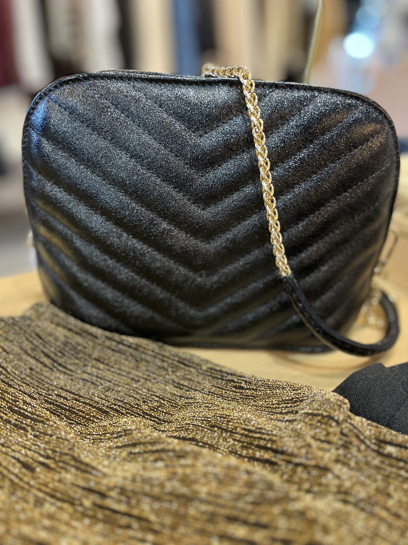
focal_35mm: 26
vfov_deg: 67.3
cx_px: 204
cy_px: 272
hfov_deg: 53.1
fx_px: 409
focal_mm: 5.1
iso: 400
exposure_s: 1/50
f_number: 1.6
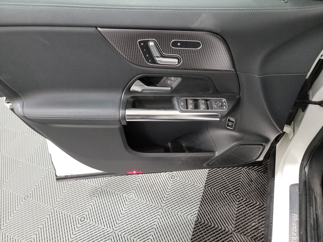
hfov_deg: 71.6
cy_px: 121
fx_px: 224
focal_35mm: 24
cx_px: 162
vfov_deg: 56.8
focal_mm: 6.7
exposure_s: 1/59
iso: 1109
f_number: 1.8
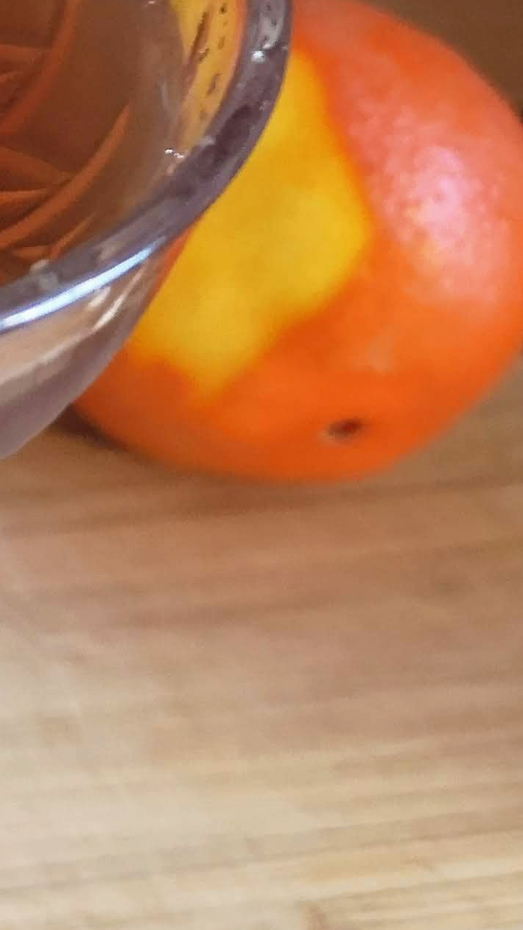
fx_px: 2095
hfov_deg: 11.5
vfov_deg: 24.5
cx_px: -779
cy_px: 164
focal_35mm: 85
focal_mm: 5.58
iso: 640
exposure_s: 1/20
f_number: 1.8
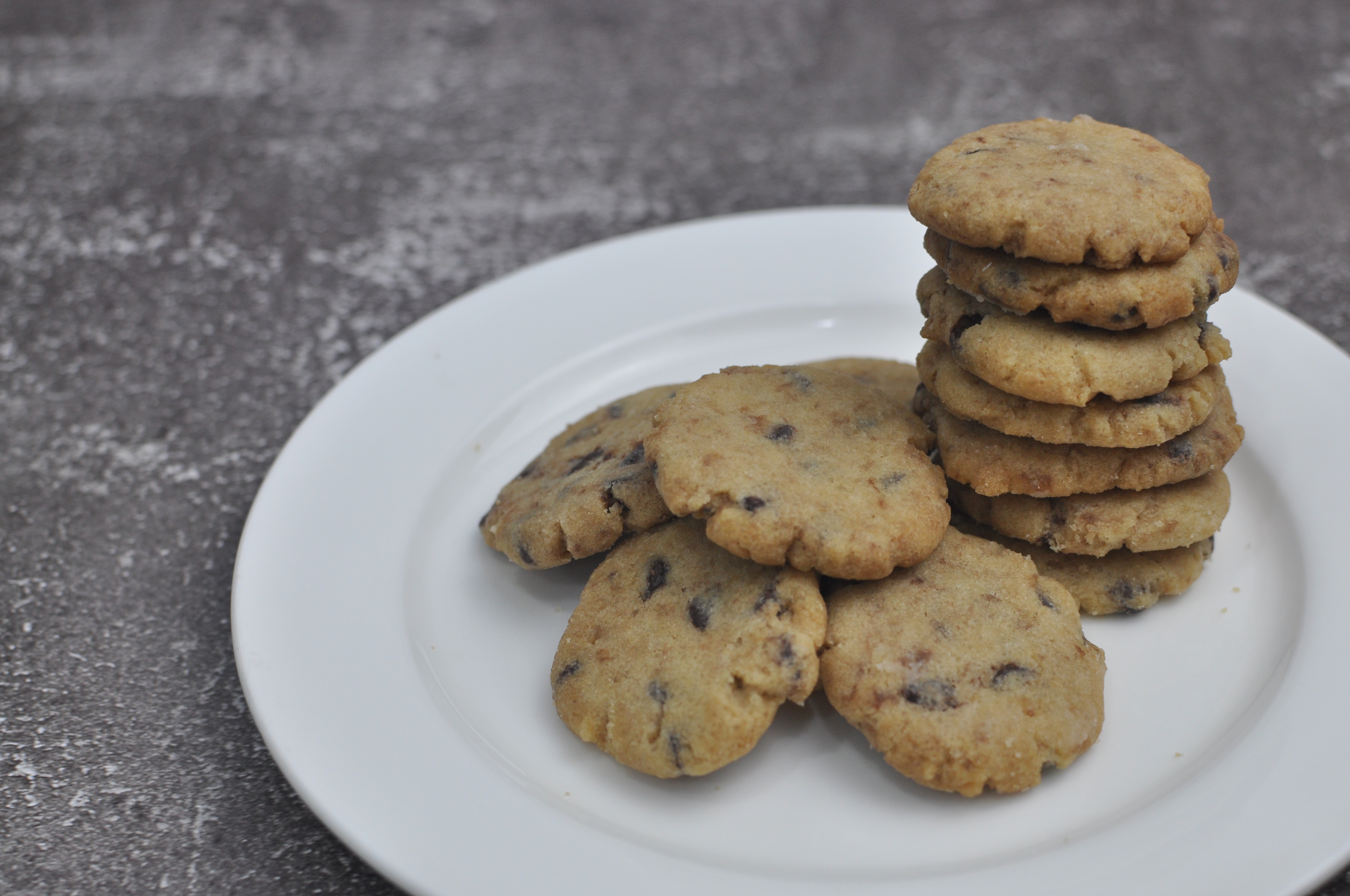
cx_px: 675
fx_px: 1966
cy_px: 448
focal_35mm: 52
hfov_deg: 37.9
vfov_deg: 25.7
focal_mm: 35
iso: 400
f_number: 4.5
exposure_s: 1/125
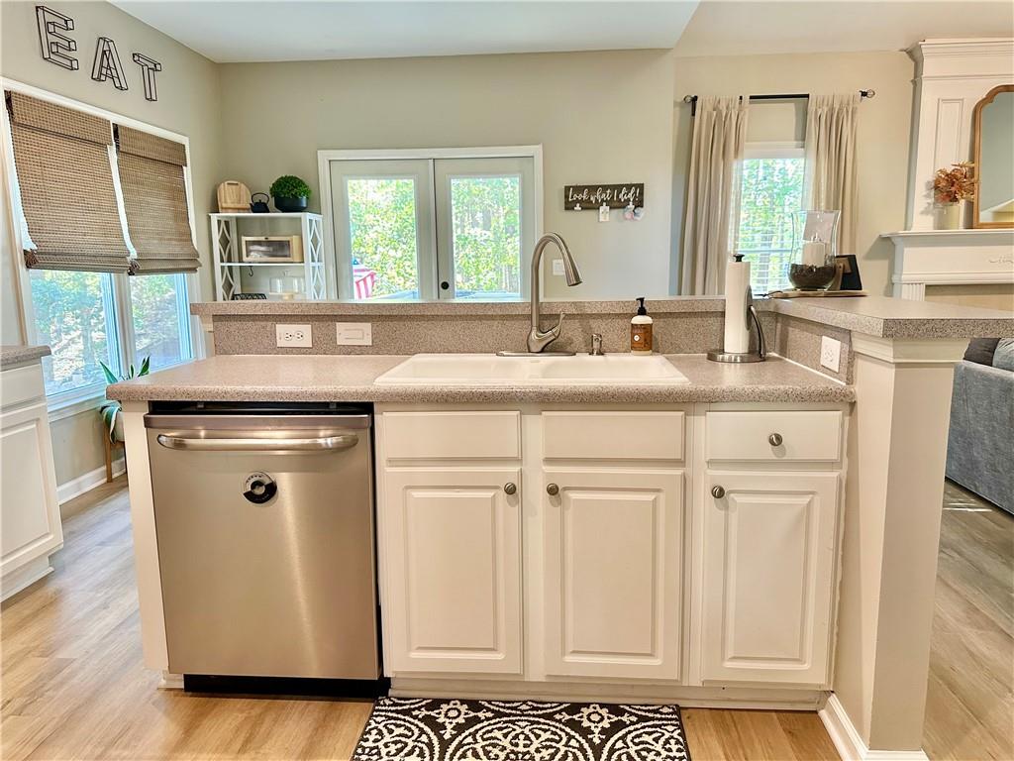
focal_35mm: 24
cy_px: 380
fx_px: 703
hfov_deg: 71.6
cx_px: 507
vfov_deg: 56.8
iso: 250
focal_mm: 6.86
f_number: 1.78
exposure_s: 1/60
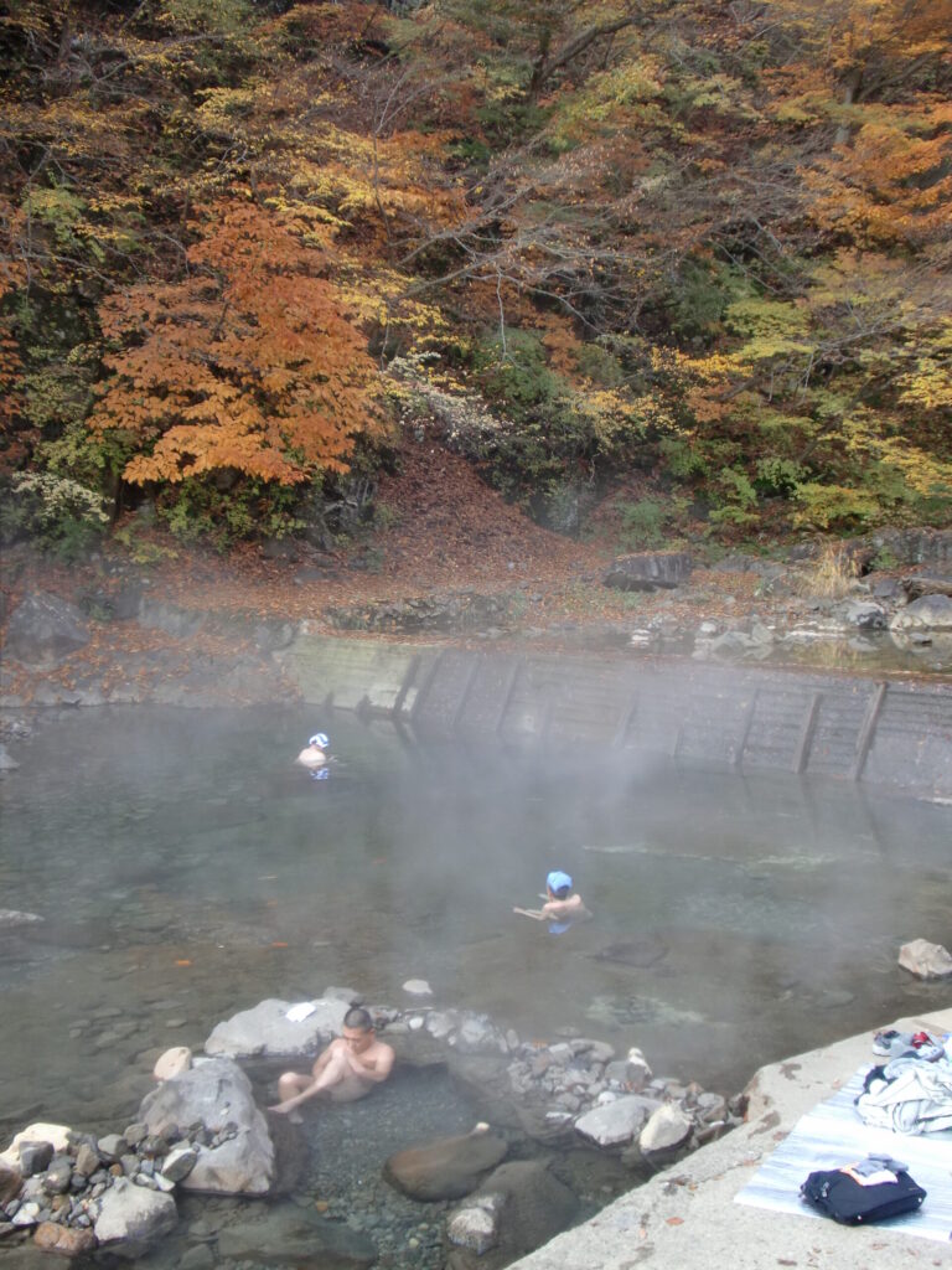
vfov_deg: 47.9
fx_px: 1430
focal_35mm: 39
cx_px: 476
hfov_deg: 36.8
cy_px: 635
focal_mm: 6.51
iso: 100
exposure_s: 1/60
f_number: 3.1
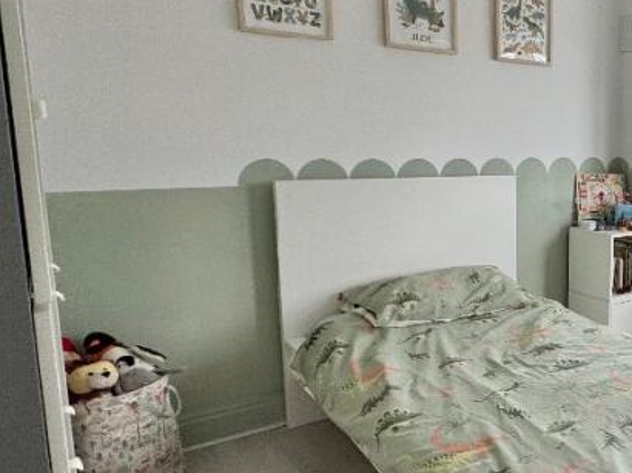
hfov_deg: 43.1
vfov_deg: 40.7
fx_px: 639
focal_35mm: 35
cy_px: 230
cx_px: 667
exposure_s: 1/99
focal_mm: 2.22
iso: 100
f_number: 2.2
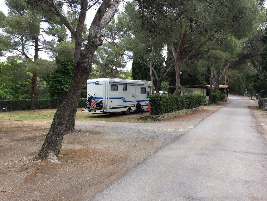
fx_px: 224
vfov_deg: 48.2
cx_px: 134
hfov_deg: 61.7
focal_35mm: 29
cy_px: 100
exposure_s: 1/526
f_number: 2.2
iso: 32
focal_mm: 4.15
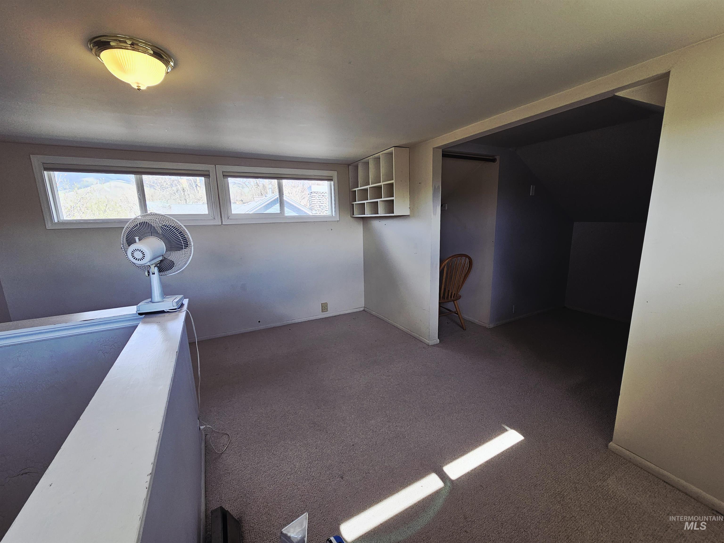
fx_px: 272
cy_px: 272
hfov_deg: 106.2
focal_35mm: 13
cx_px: 362
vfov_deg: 89.9
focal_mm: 2.2
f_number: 2.2
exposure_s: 1/120
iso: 80
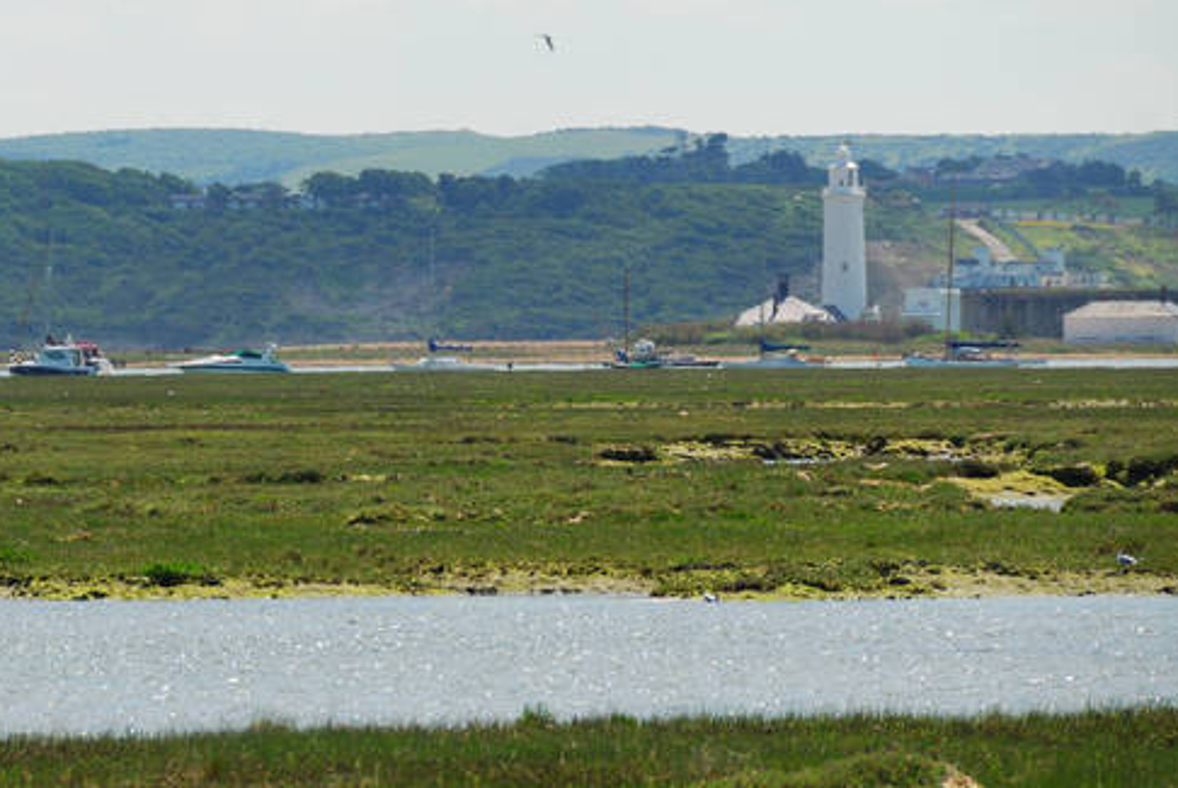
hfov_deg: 4.8
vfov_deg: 3.2
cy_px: 310
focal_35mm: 432
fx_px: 14148
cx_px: 393
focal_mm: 200
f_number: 7.1
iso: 100
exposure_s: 1/320
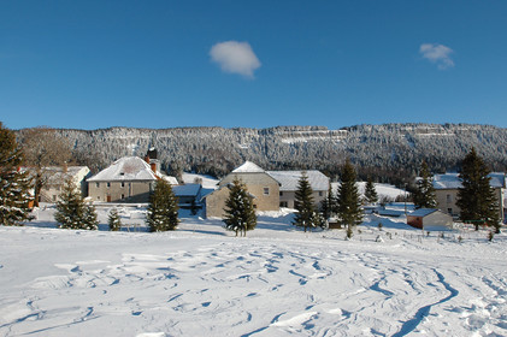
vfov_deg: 50.3
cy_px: 168
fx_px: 359
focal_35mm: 26
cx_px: 254
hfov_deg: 70.5
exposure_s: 1/400
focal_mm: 17
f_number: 10
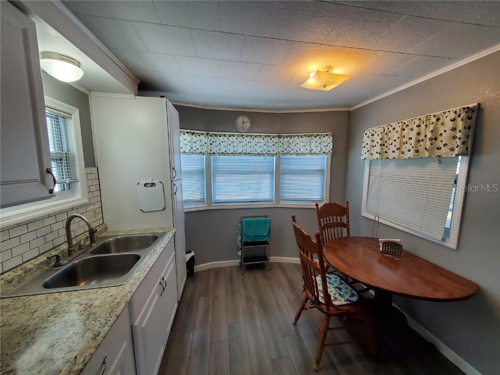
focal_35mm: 13
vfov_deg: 89.9
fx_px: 188
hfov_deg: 106.2
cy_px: 188
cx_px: 250
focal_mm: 1.8
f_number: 2.2
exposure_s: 1/60
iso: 100
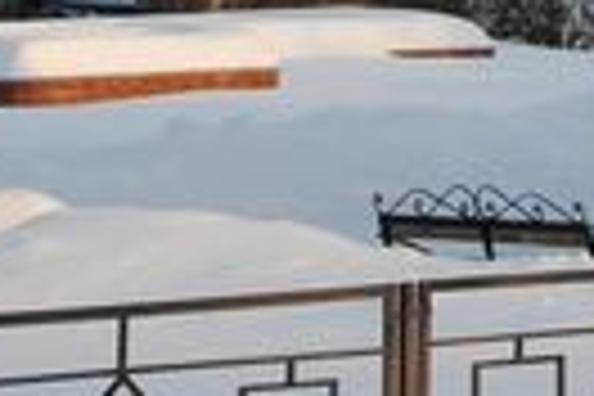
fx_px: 4816
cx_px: 1804
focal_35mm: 292
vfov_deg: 4.5
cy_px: -932
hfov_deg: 6.4
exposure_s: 1/160
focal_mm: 25
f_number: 6.3
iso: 100
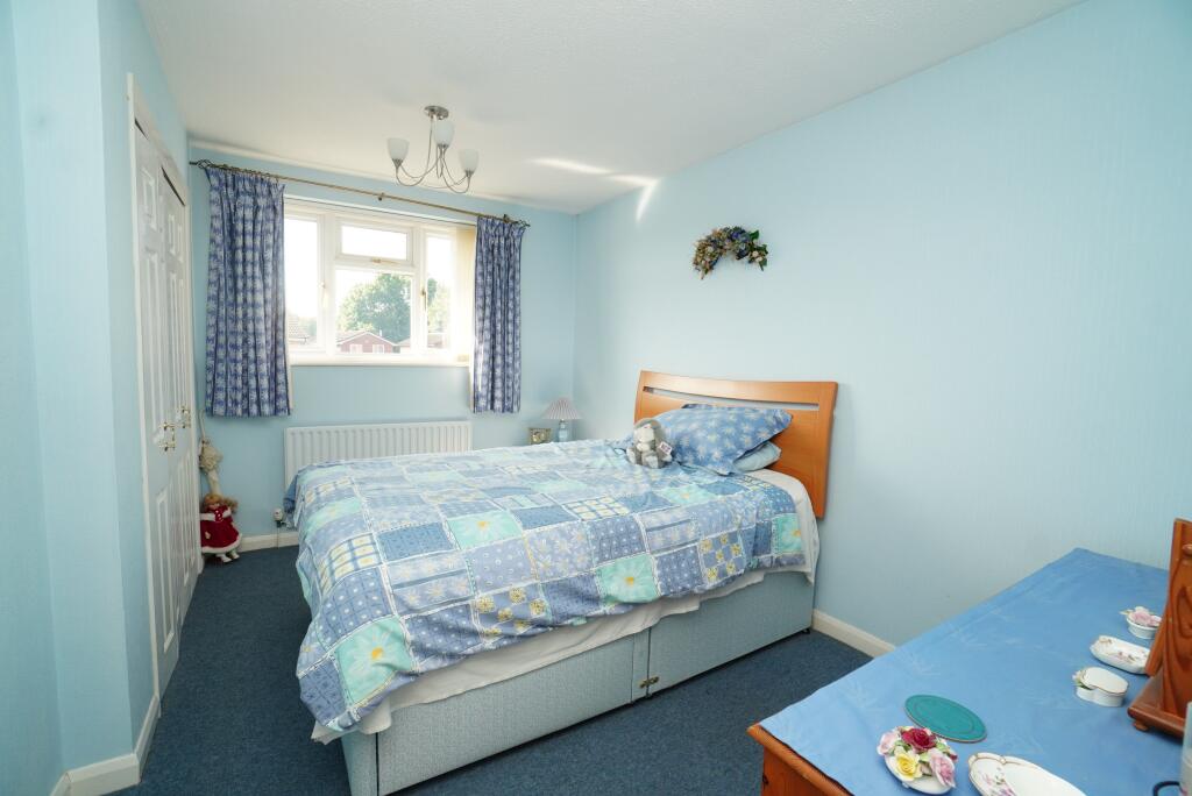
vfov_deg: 77.4
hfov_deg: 100.4
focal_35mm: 15
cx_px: 596
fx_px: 497
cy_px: 398
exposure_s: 1/100
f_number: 7.1
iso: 400
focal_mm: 10
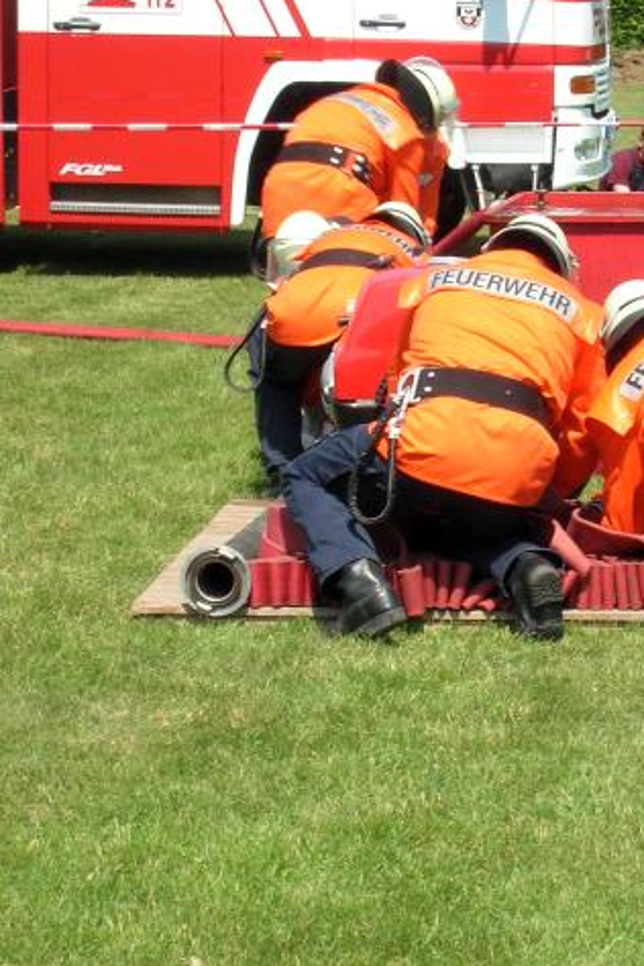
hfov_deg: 9.6
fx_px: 3837
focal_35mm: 143
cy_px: 481
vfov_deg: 14.3
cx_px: 538
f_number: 8.2
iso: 50
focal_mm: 17.1
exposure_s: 1/92.8
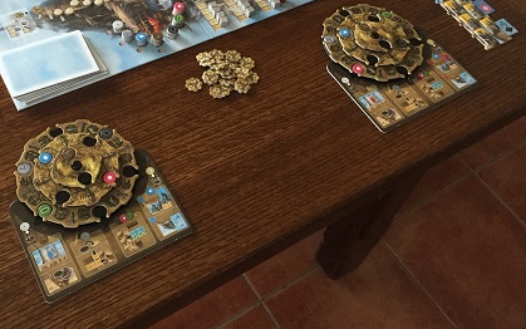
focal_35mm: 44
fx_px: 631
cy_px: 85
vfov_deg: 28.8
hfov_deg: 44.7
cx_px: 186
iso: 250
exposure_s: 1/20
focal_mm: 4.15
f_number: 2.2
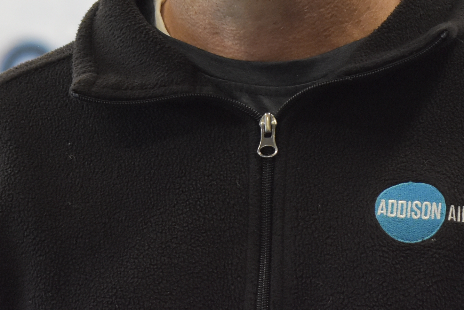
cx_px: 195
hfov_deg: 4.8
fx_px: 5539
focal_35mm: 430
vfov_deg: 3.2
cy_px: -179
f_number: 4
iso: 2500
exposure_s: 1/250
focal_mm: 85
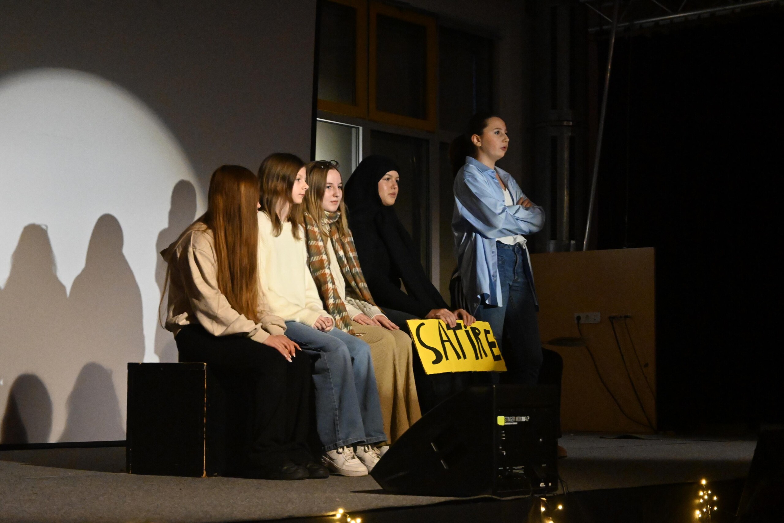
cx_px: 392
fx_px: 1633
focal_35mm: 75
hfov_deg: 27.0
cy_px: 262
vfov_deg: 18.2
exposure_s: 1/100
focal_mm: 50
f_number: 6.3
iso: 8000
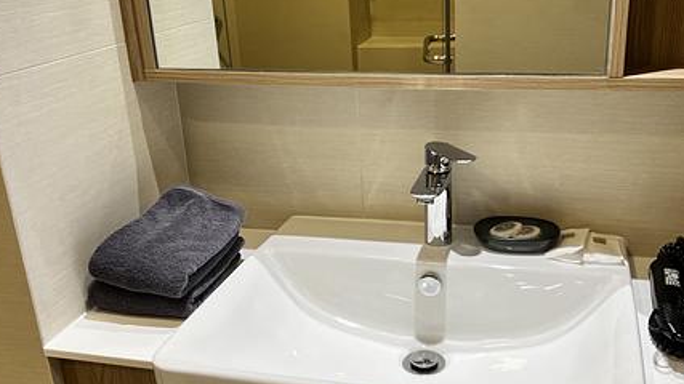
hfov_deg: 57.8
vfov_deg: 34.6
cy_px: 194
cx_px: 386
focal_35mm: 34
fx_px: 617
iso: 64
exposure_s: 1/100
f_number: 1.5
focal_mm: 5.7
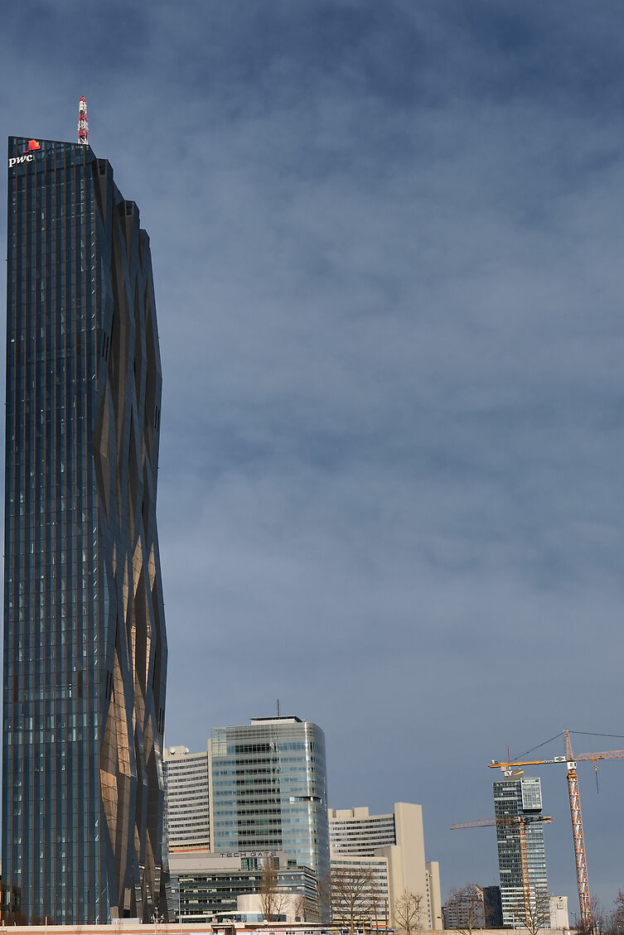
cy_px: 639
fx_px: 1325
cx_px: 80
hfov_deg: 25.8
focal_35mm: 51
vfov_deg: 38.4
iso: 160
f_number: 8
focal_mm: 16
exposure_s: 1/400
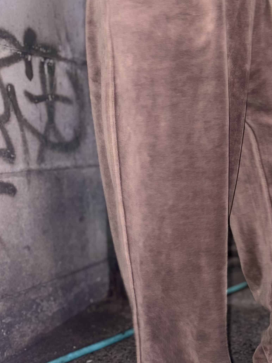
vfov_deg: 37.4
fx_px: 534
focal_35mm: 51
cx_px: 235
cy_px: 208
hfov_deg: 27.7
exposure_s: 1/4
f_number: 1.6
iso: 64
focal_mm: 5.96
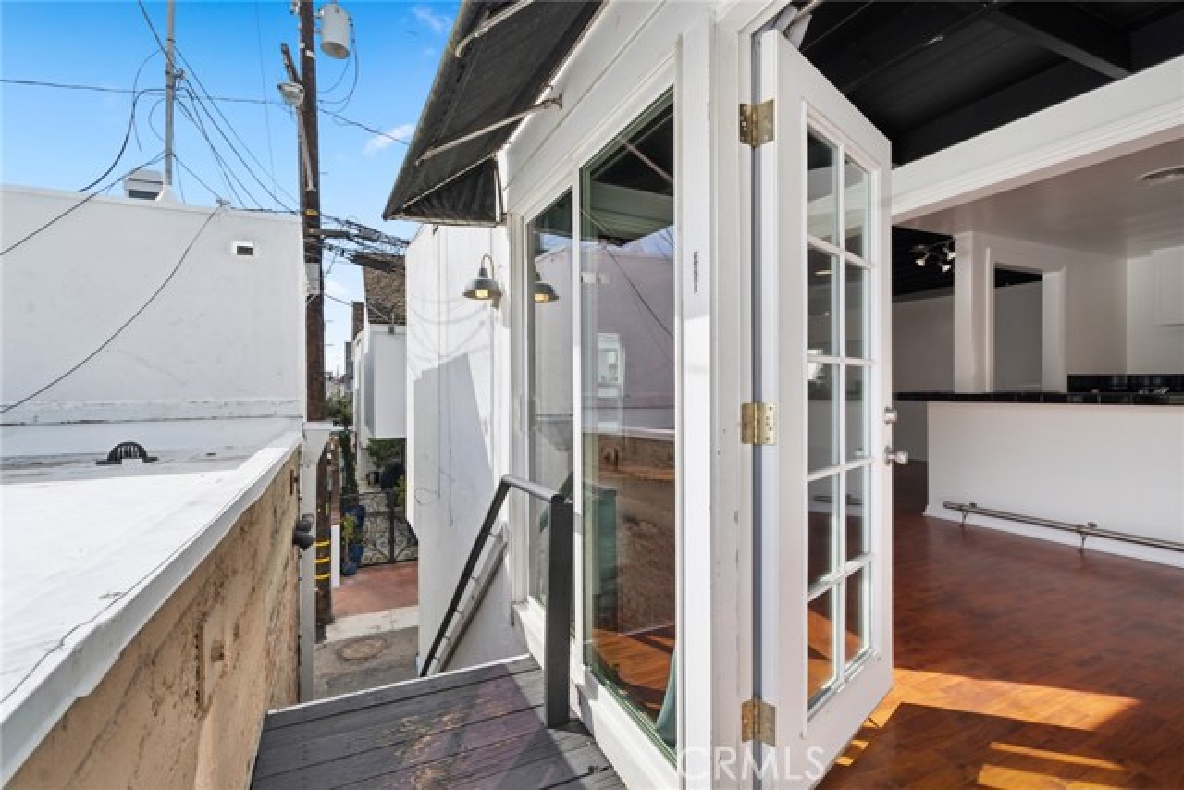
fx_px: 526
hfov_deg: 96.7
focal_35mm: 16
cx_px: 592
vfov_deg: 73.8
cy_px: 395
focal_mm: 16
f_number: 8
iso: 320
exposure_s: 1/800
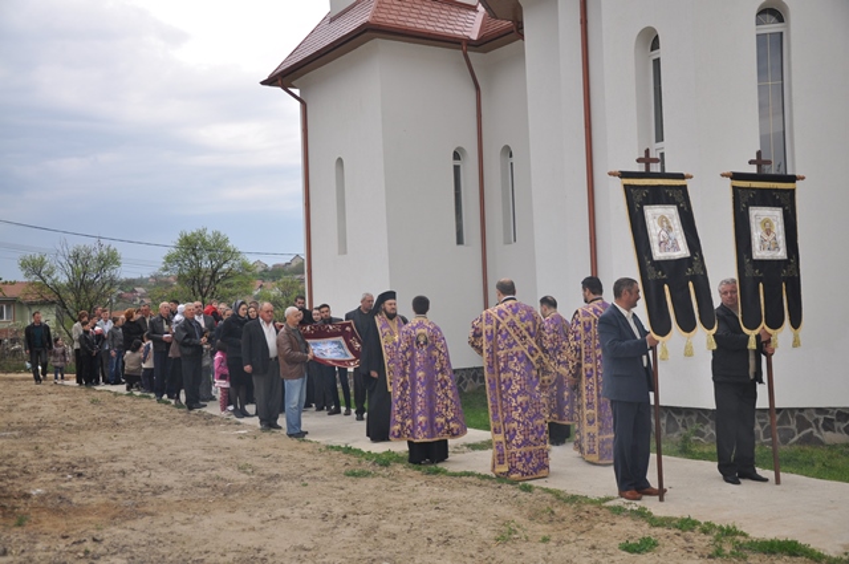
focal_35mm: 42
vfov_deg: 31.8
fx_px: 989
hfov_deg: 46.5
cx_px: 424
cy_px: 282
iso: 280
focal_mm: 28
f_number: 4
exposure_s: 1/200
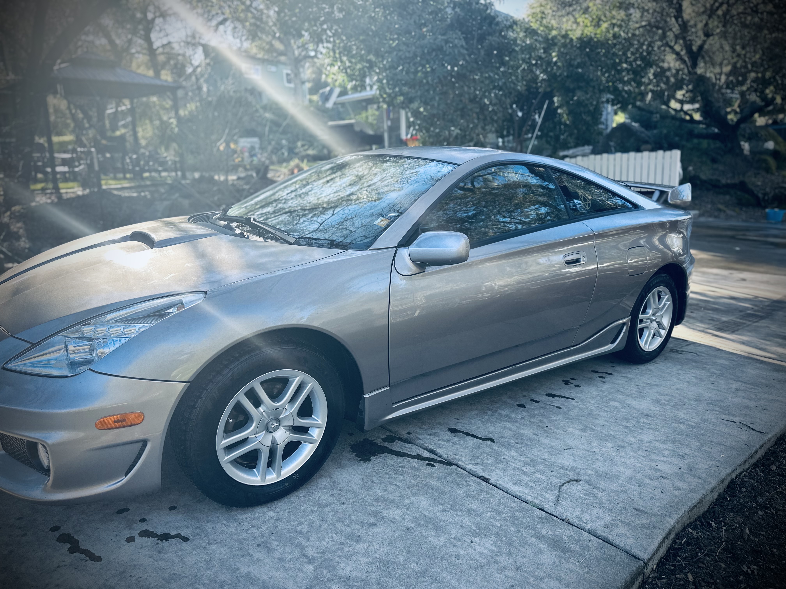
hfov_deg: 71.6
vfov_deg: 56.8
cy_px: 294
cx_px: 393
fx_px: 545
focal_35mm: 24
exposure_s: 1/508
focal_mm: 6.86
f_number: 1.78
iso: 80
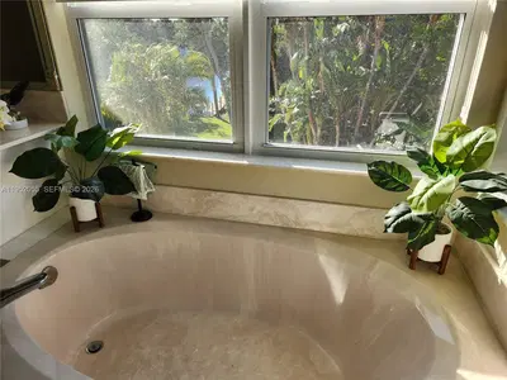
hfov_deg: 73.9
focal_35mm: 23
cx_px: 254
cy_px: 190
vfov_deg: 58.9
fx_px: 337
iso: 20
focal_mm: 5.4
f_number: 1.8
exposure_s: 1/199
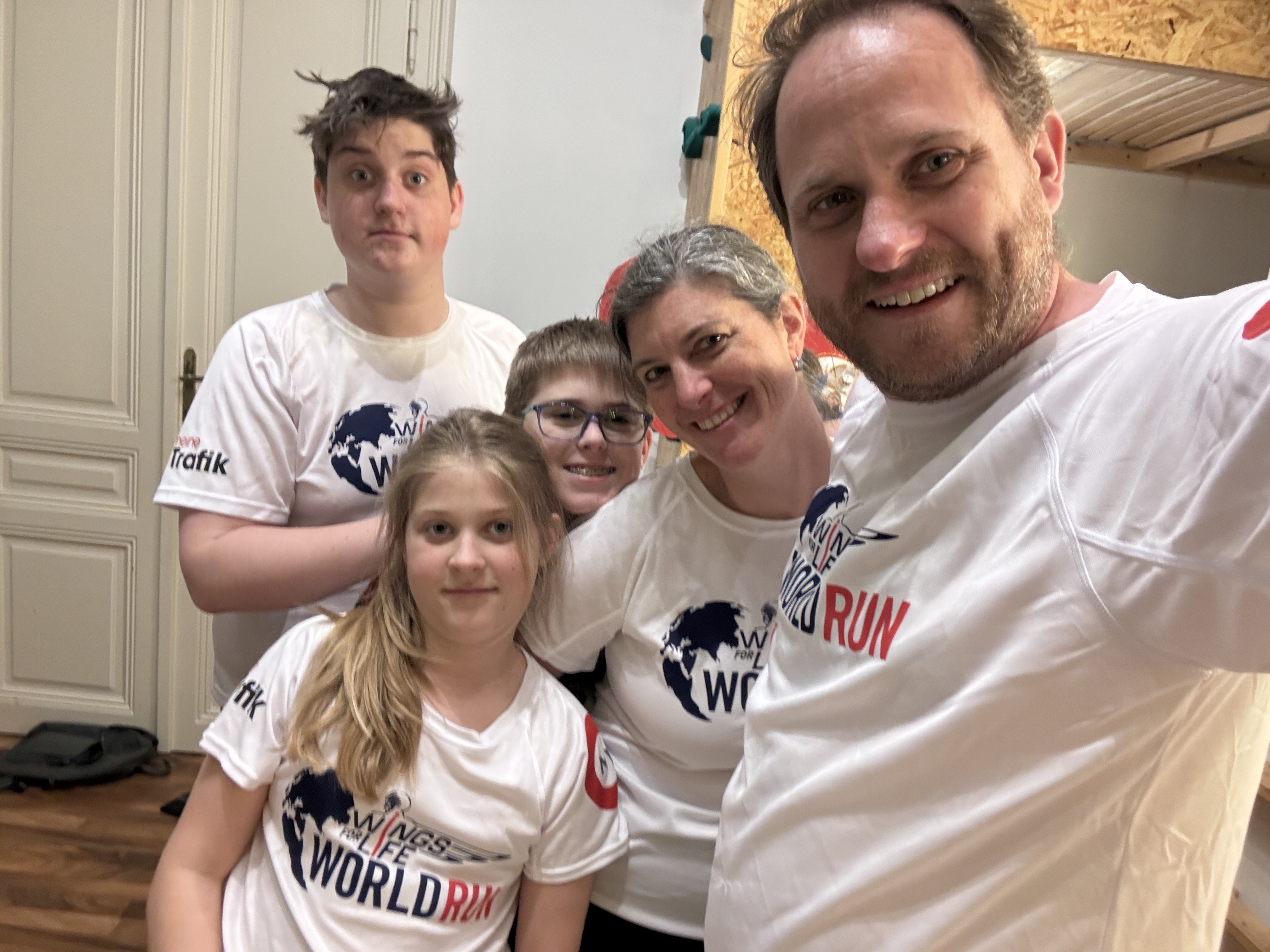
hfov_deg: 73.9
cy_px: 476
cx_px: 635
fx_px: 844
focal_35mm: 23
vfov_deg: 58.9
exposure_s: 1/25
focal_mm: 2.69
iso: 320
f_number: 1.9
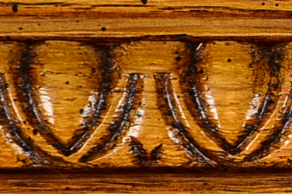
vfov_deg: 1.3
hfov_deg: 2.0
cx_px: 833
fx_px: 8363
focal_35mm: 1033
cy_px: 253
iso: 100
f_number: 14
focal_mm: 105
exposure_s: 1/160
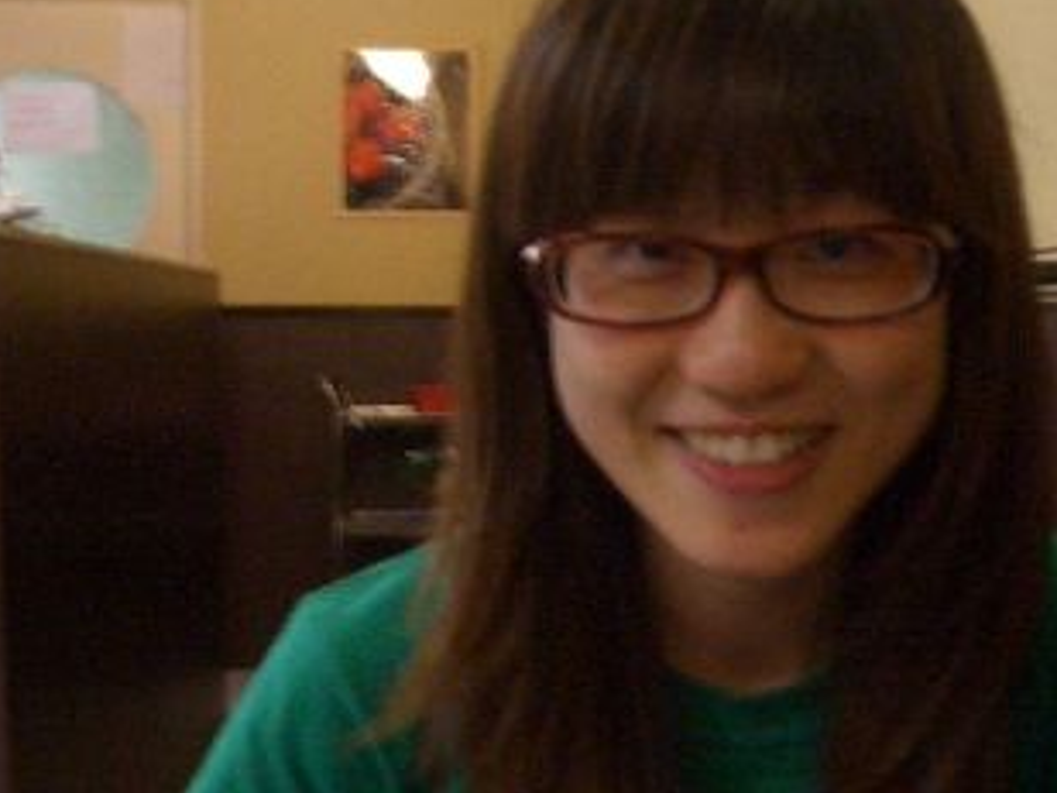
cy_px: 754
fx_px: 2321
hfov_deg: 25.3
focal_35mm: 76
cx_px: 806
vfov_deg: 19.0
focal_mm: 4.8
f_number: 4
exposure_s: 1/8
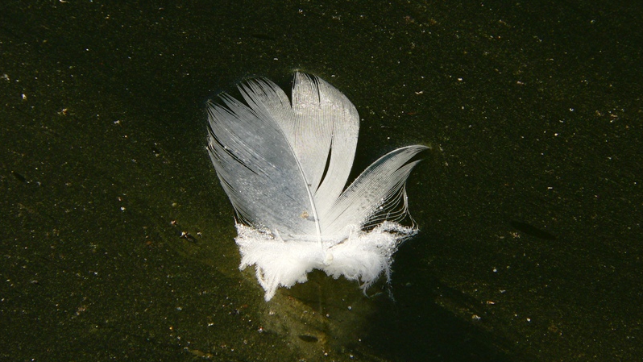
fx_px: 8048
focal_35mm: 472
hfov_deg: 4.6
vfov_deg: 2.6
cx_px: 322
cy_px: 171
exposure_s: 1/160
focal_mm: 72
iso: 80
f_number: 8
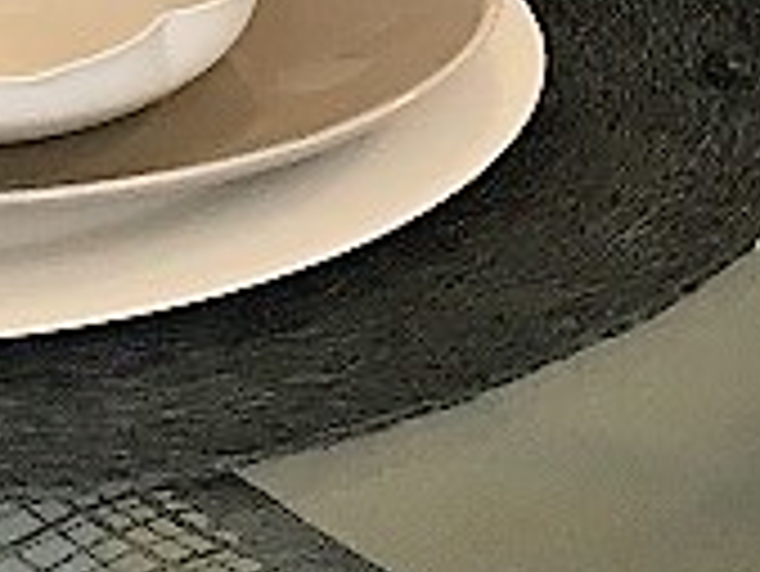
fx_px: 3867
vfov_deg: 7.7
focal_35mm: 176
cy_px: -914
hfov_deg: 10.8
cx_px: 1115
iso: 100
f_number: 2.2
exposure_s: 1/30
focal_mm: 4.15
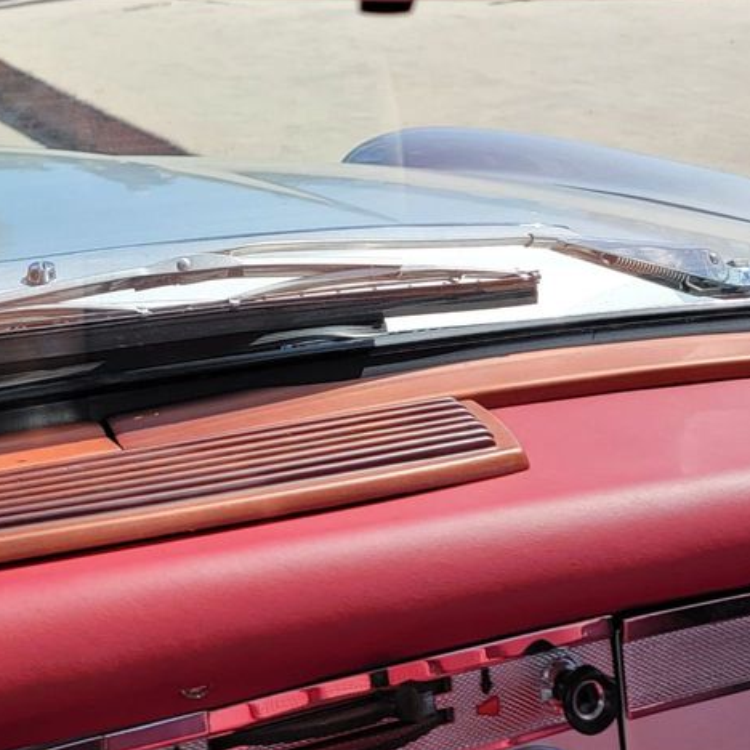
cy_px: 378
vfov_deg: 55.6
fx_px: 711
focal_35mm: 29
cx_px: 351
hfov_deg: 55.6
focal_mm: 6.7
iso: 16
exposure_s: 1/833
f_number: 1.8
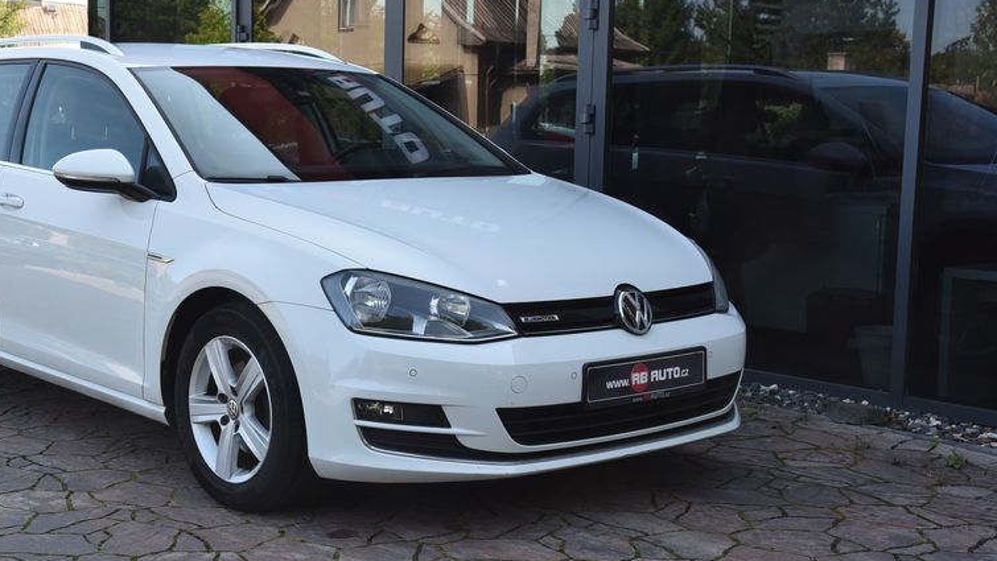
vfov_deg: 22.2
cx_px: 343
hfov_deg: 38.1
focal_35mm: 54
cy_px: 286
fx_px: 1428
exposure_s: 1/320
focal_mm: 38
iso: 500
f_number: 9
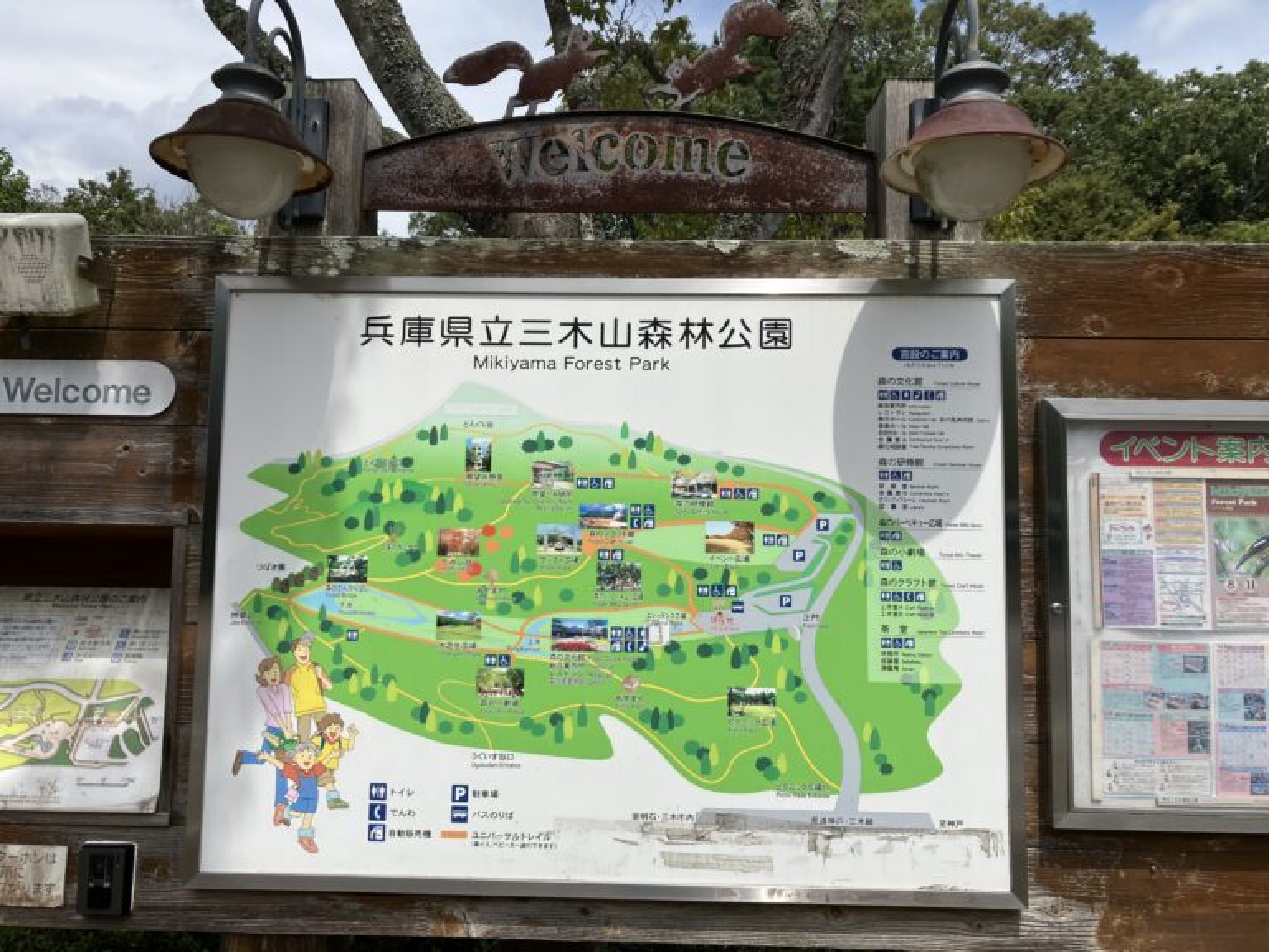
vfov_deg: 49.7
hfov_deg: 63.4
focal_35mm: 28
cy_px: 476
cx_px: 634
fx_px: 1026
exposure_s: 1/3040
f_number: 1.8
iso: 32
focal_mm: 3.99
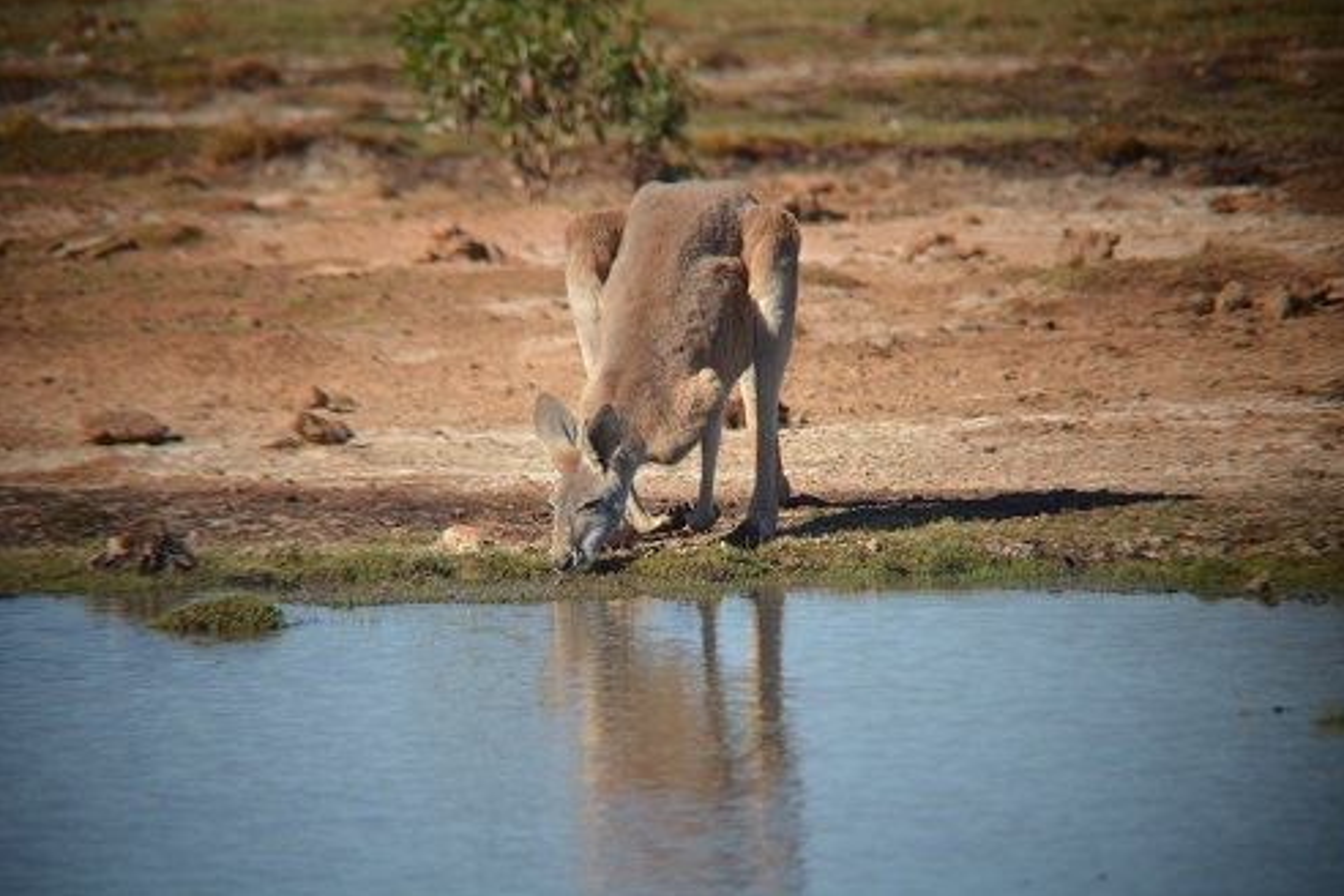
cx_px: 680
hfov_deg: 6.8
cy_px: 447
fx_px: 11386
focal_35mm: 305
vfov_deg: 4.5
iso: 400
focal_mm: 200
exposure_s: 1/1600
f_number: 6.3
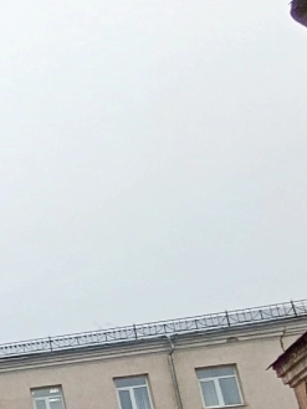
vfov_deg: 29.4
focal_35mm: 61
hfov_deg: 15.6
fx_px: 721
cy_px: 416
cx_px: -390
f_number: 2.2
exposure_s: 1/100
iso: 100
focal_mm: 1.65
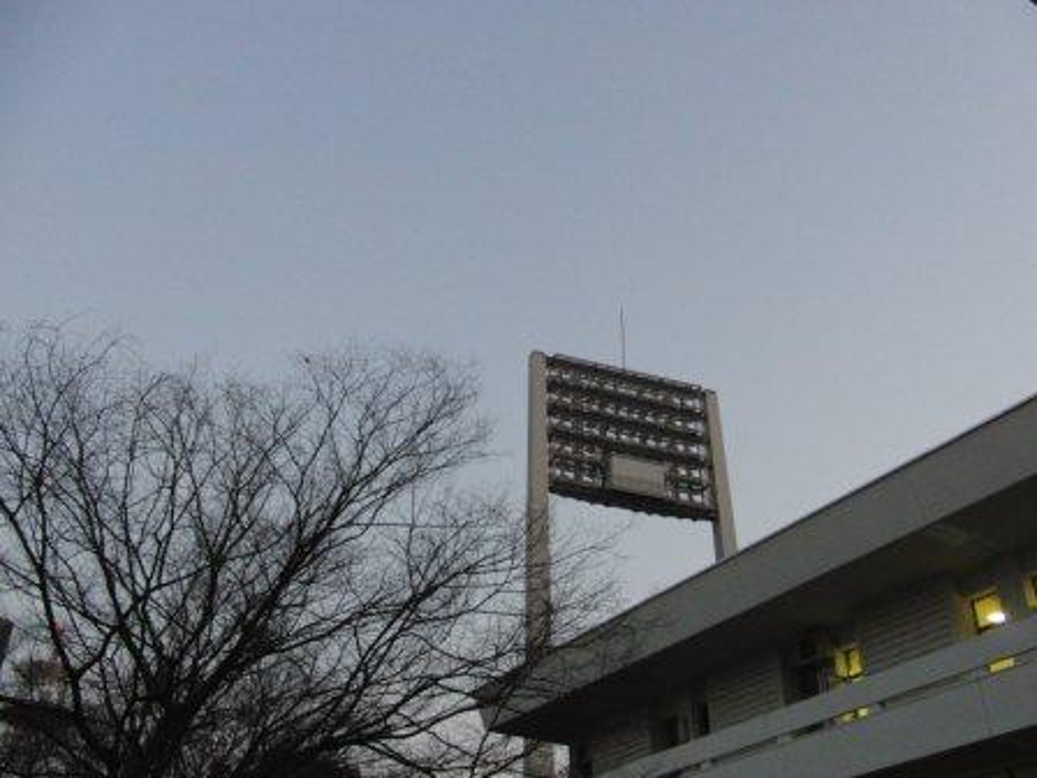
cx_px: 518
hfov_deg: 50.1
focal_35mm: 37
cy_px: 389
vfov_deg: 38.7
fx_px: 1108
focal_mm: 6.42
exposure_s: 1/60
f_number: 3.6
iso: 800
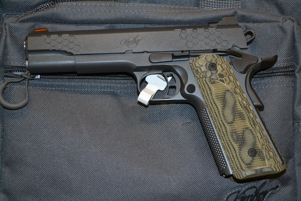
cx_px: 150
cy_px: 100
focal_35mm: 60
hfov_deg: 33.4
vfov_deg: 22.6
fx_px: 502
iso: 1250
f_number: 5.3
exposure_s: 1/60
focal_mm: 40
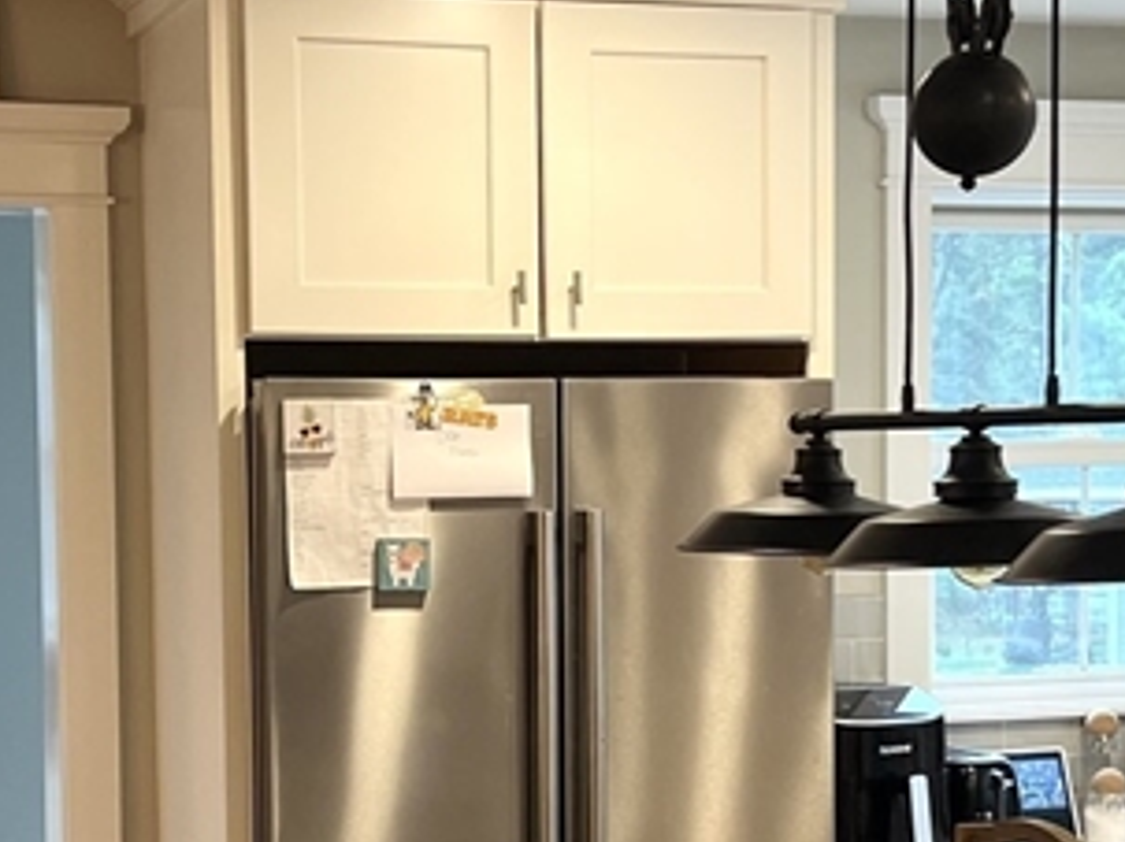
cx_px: 587
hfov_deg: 22.3
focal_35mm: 88
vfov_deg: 16.7
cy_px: 575
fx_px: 2859
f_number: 1.5
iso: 125
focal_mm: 5.7
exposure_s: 1/120
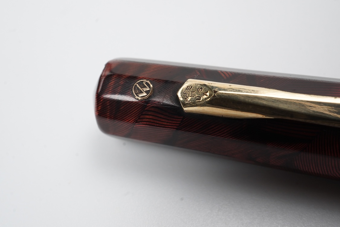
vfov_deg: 29.9
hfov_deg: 43.6
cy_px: 114
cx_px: 170
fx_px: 425
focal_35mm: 45
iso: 640
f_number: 22
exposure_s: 1/100
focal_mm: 30
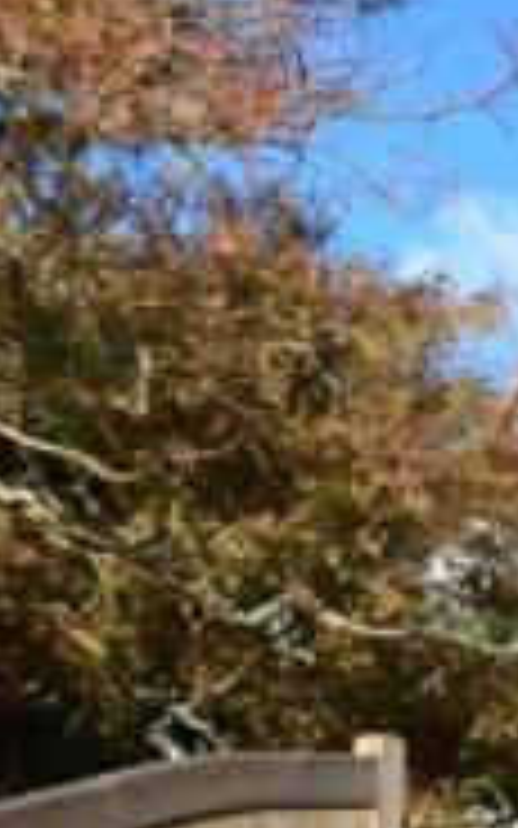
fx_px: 2214
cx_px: 1142
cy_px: 785
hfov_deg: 11.5
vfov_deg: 20.7
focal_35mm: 98
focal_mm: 18
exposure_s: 1/400
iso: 400
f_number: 11
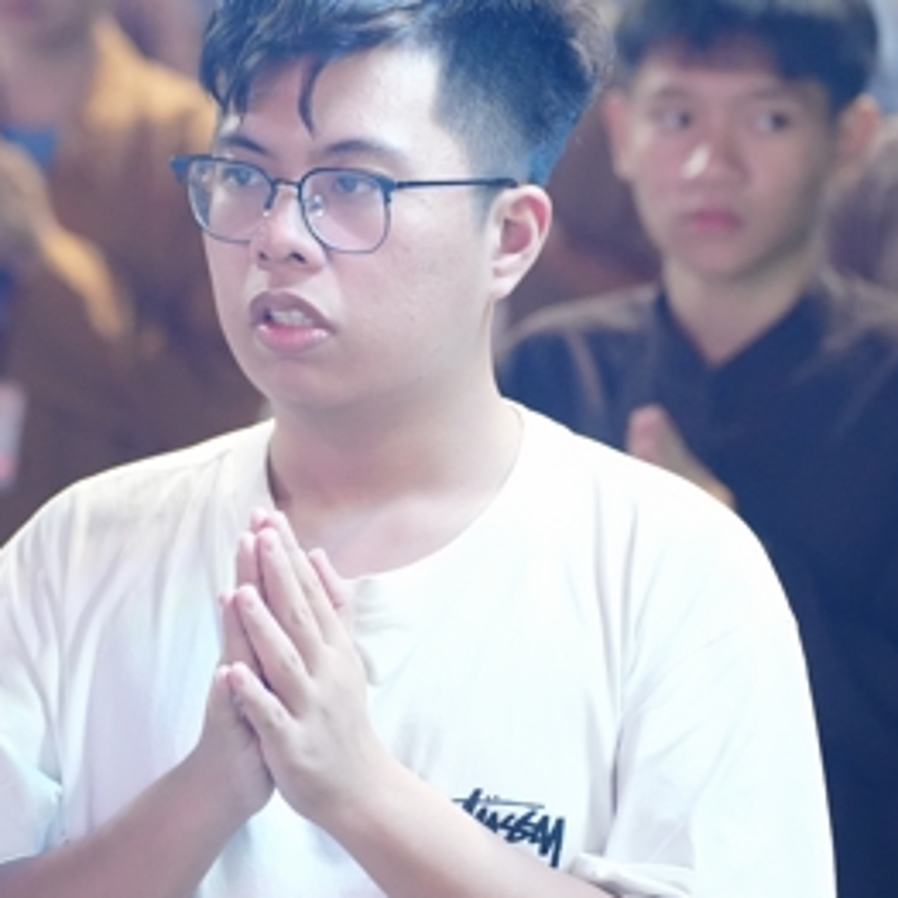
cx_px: 199
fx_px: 5929
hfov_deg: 8.6
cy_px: 368
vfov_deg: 8.7
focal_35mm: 202
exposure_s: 1/100
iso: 6400
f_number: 2.8
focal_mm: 96
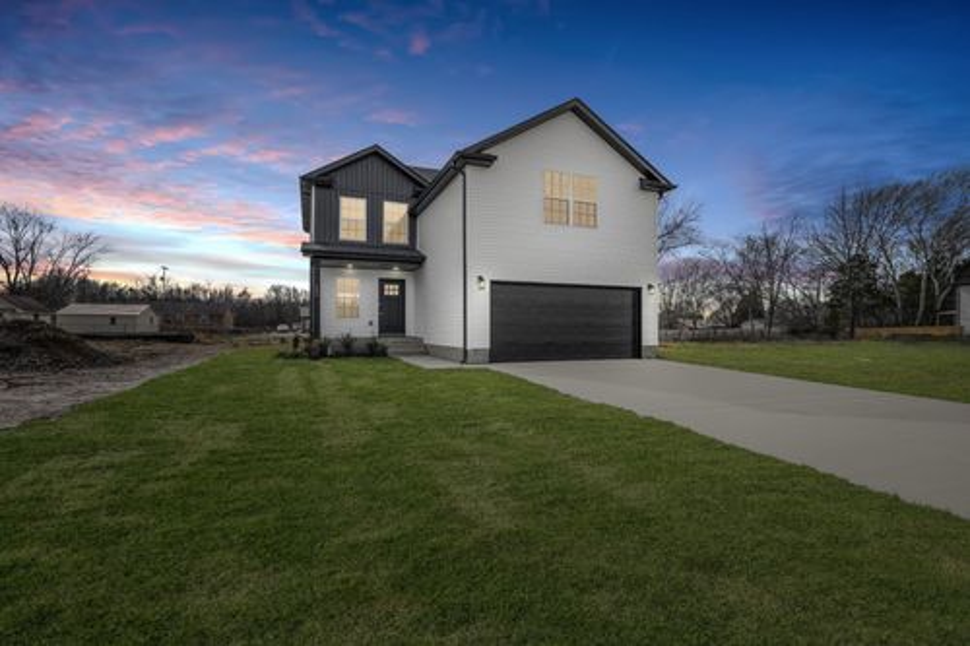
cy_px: 323
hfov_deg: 96.8
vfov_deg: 73.7
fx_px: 431
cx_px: 485
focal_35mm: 16
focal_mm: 16
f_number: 5
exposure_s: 1/1000
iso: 640
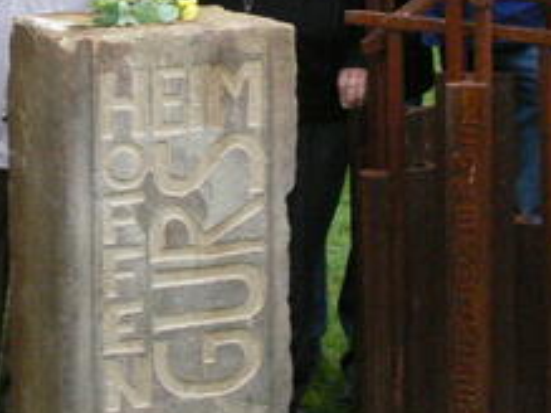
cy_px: -136
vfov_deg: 10.3
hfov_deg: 14.0
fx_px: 2227
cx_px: 93
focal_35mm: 140
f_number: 5.6
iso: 400
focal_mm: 10.7
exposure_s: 1/320
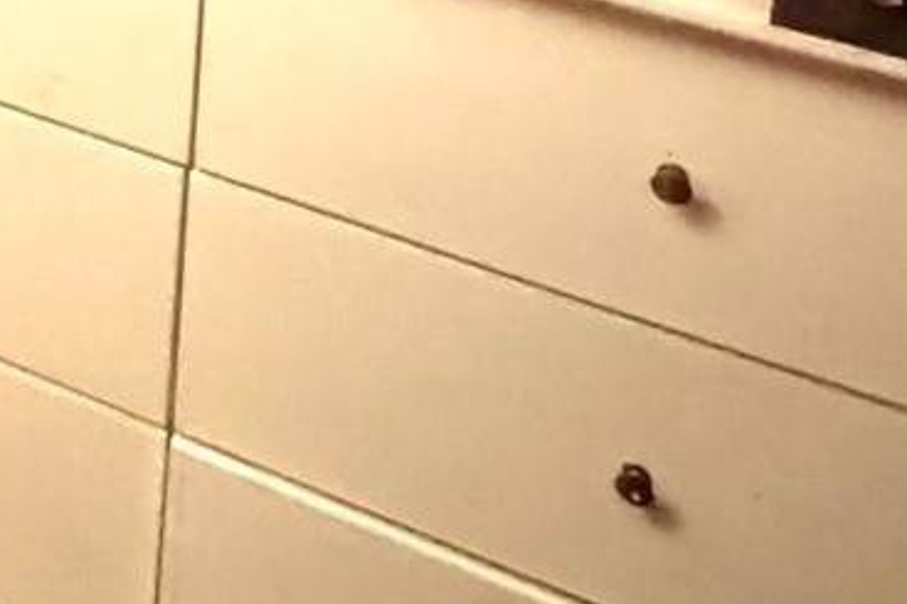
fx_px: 2040
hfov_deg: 19.6
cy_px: -774
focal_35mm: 81
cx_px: -656
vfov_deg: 13.3
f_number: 2.2
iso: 1250
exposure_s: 1/40
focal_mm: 2.22
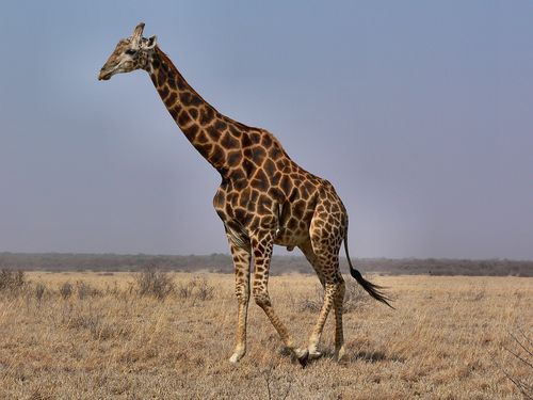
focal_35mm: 127
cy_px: 200
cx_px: 266
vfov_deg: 11.7
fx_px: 1955
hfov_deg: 15.5
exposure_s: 1/800
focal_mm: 21.2
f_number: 5.2
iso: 80
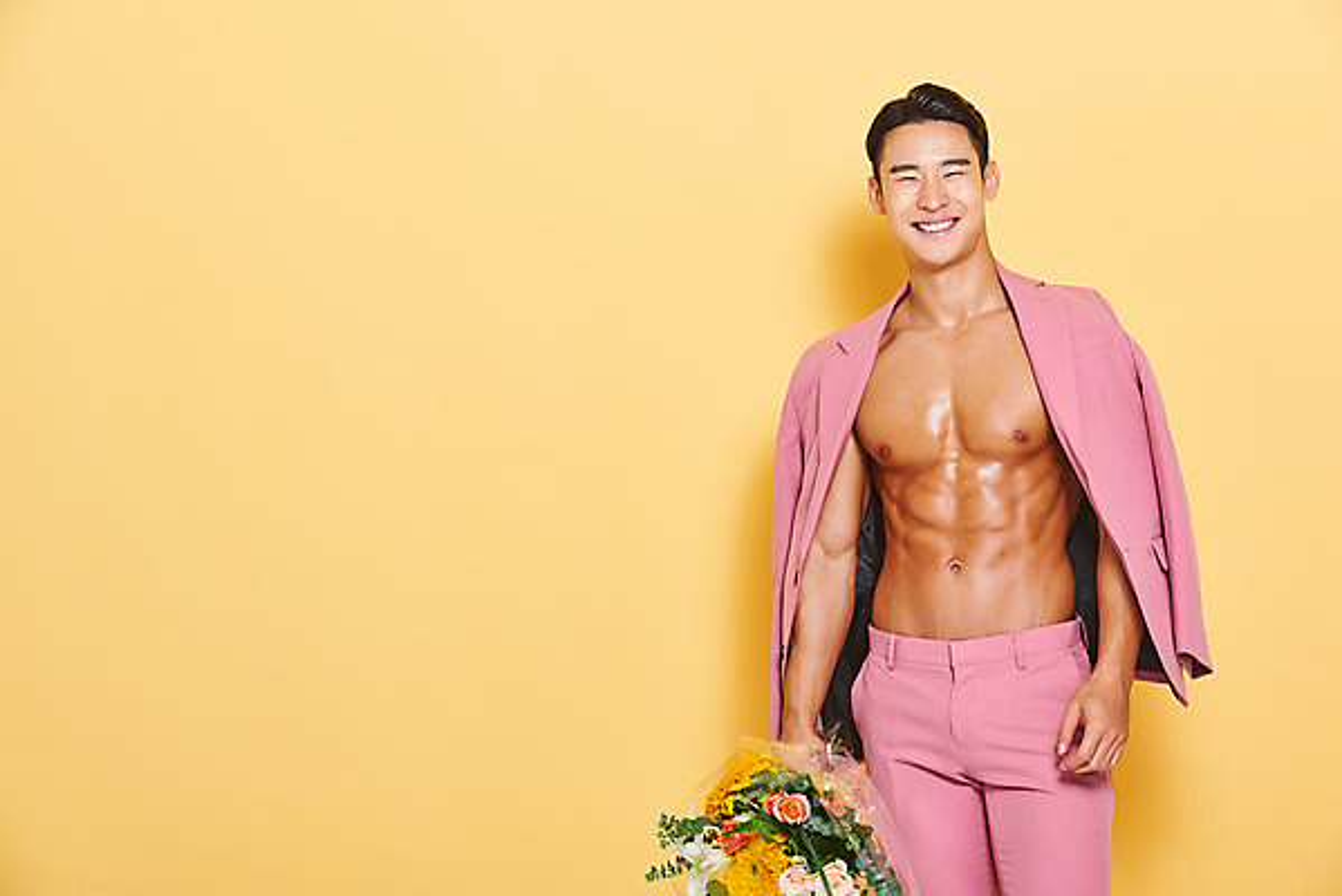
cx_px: 671
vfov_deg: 10.2
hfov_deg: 15.2
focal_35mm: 135
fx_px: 5035
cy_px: 448
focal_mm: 135
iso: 100
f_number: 11
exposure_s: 1/125
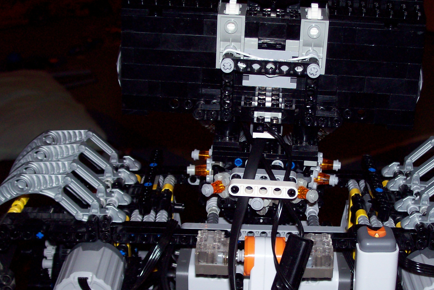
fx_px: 820
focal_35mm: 68
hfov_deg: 29.6
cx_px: 245
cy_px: 160
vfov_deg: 20.0
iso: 80
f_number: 3.4
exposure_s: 1/83.6
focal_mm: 9.4
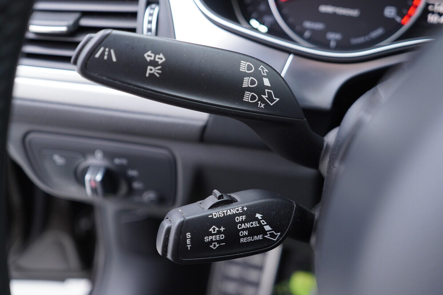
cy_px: 148
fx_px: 443
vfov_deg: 36.9
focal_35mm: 36
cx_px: 222
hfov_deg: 53.1
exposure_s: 1/40
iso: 320
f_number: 2.8
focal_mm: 24
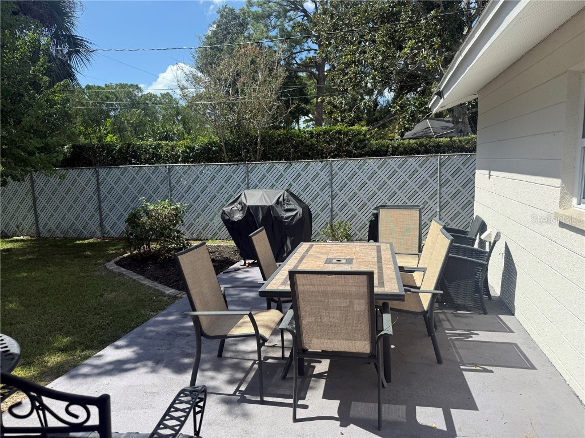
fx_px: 406
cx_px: 292
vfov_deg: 56.8
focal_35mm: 24
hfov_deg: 71.6
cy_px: 219
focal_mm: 6.76
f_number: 1.78
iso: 80
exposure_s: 1/3279
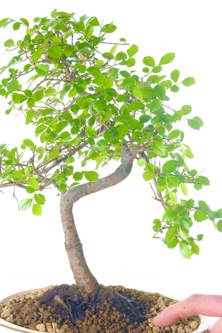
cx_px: 85
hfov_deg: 10.2
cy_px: 202
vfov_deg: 15.2
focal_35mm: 135
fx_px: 1249
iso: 2000
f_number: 13
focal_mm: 70.5
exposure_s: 1/15
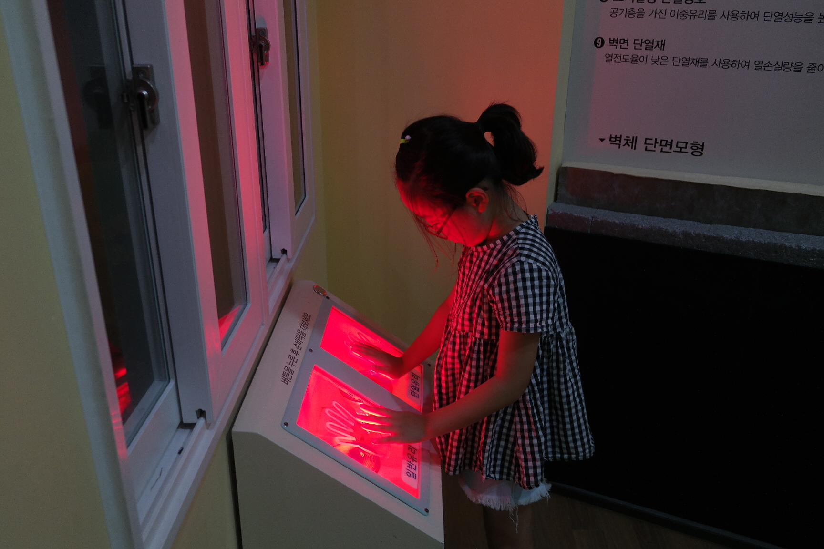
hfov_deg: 61.9
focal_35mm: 30
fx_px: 687
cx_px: 412
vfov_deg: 43.6
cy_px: 274
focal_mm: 20
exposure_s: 1/40
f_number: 3.5
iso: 400
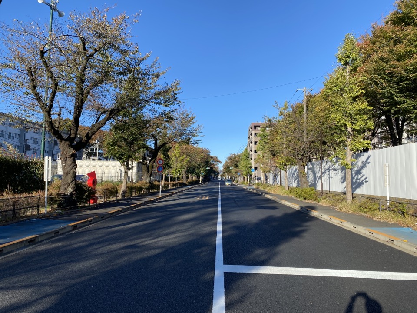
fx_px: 313
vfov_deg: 53.1
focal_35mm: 26
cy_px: 156
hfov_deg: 67.3
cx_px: 208
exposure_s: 1/1585
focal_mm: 4.25
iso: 32
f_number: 1.8
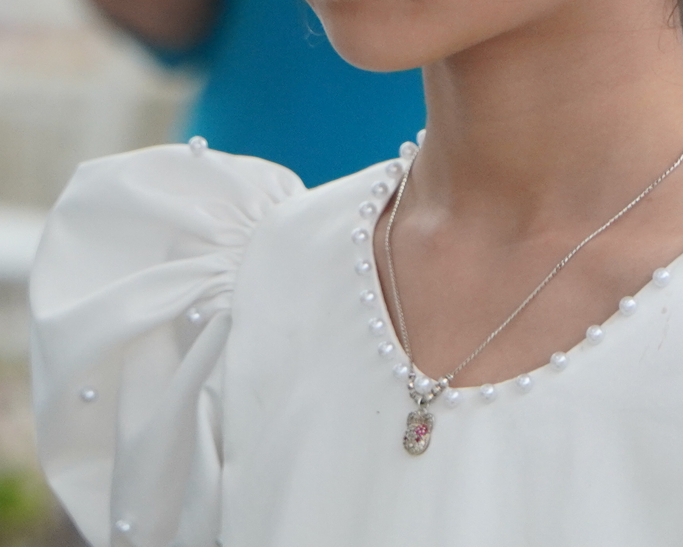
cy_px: 54
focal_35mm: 515
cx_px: 321
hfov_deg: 3.8
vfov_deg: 3.0
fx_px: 10405
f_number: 4
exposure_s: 1/200
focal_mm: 105
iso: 1000
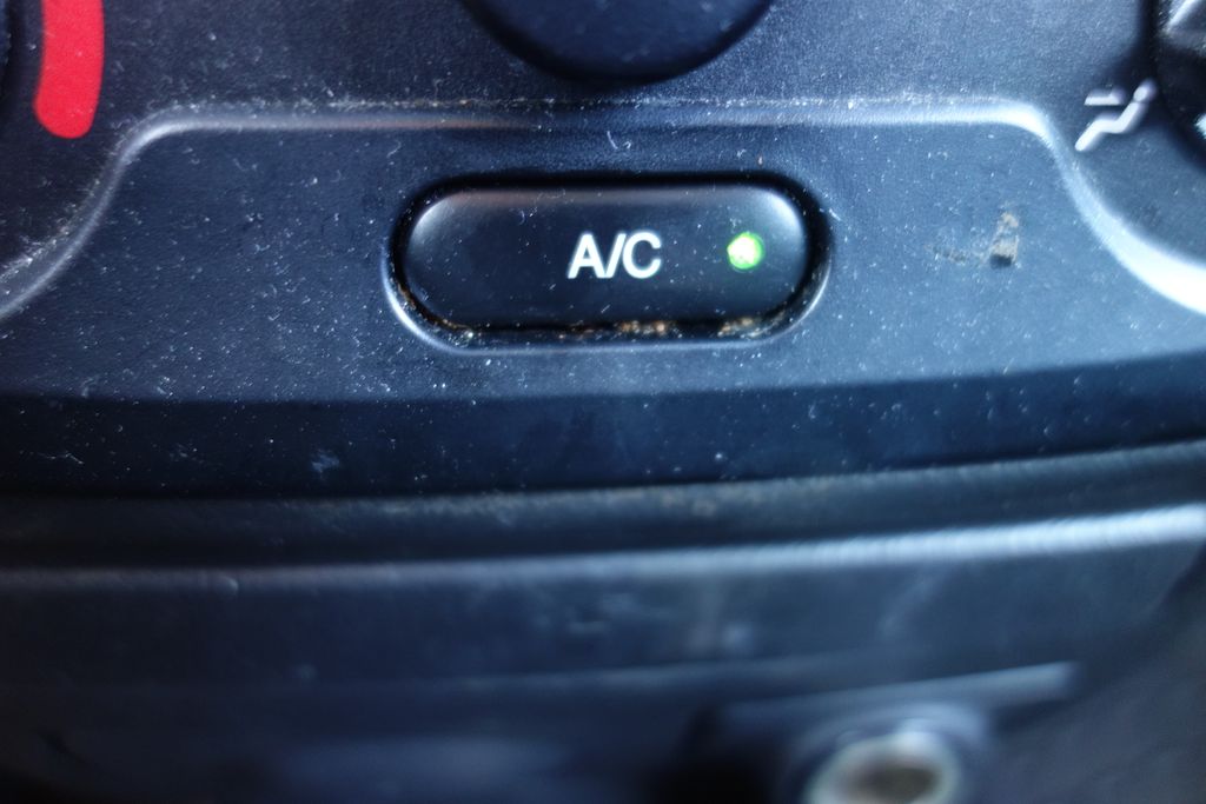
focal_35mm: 28
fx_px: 938
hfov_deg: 65.5
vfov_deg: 46.4
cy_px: 402
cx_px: 603
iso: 400
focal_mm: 10.4
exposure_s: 1/30
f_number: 1.8
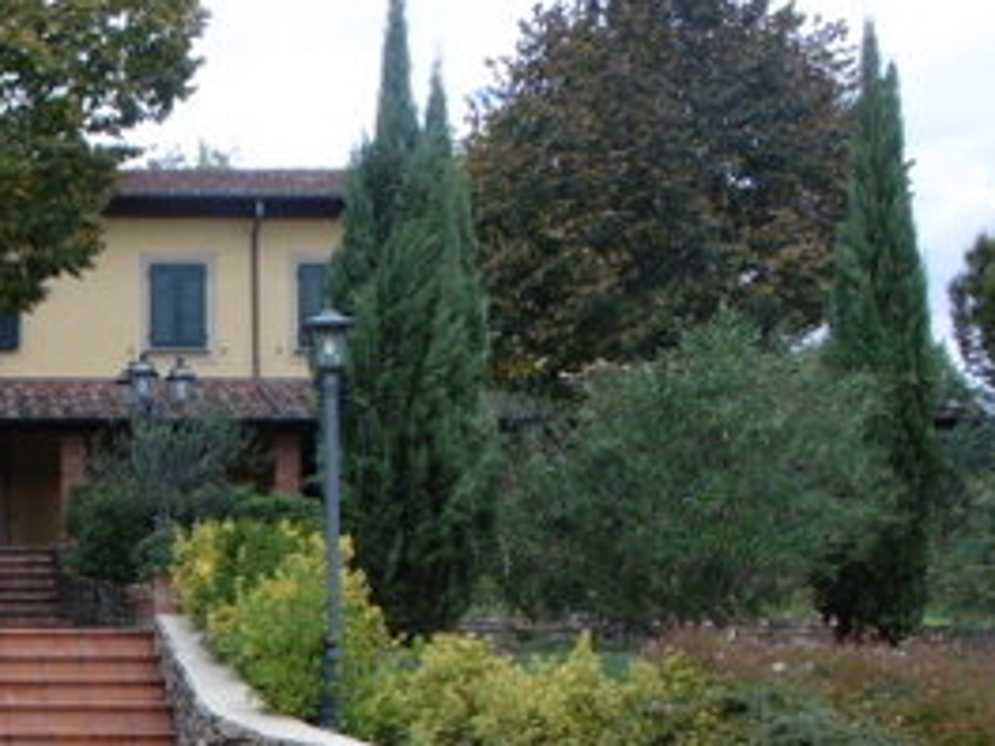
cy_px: 761
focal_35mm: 88
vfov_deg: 16.4
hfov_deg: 21.3
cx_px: -41
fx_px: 2529
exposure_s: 1/640
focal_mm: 5.3
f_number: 3.2
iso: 100
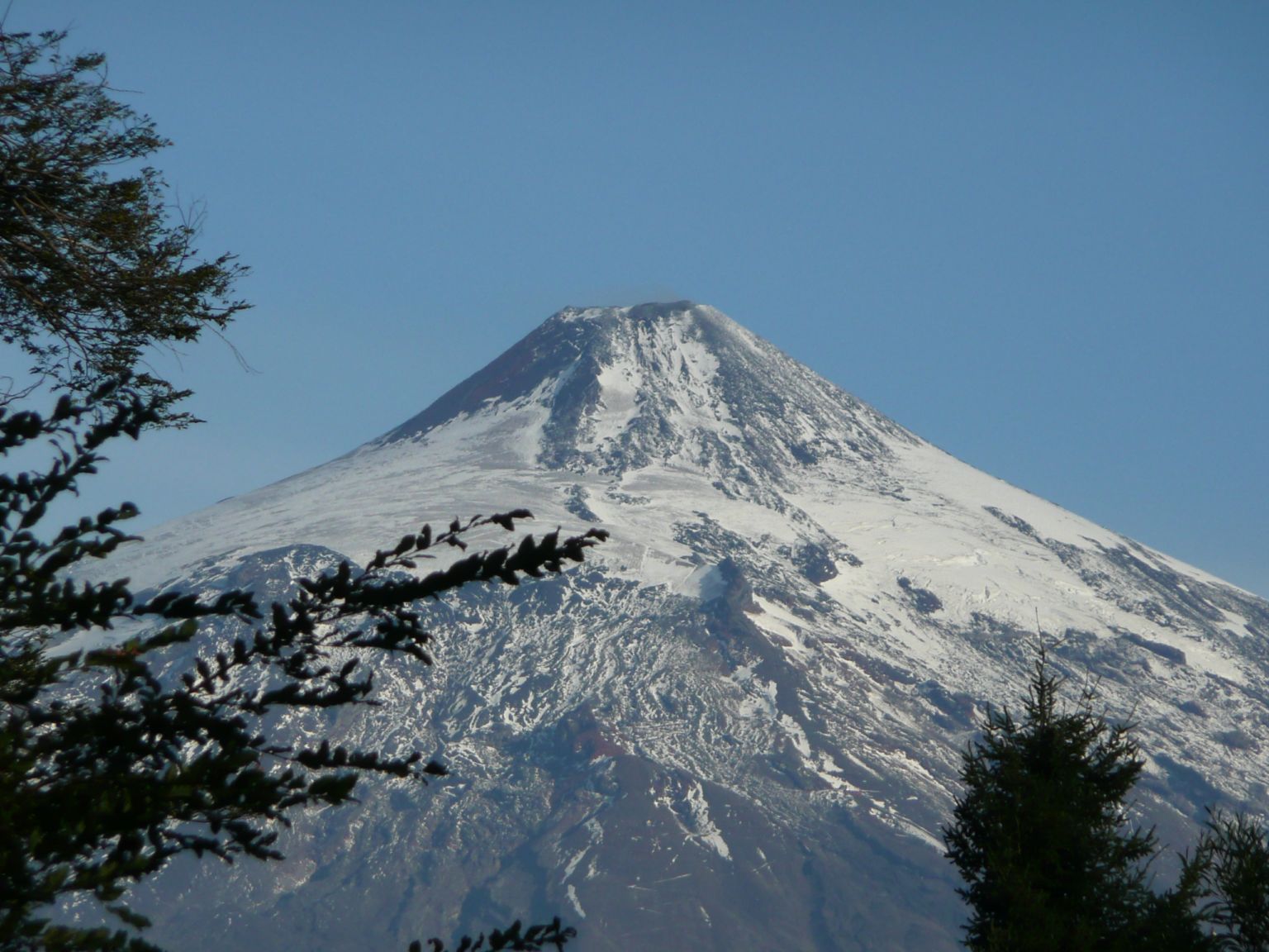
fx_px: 11254
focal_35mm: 307
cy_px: 476
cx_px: 634
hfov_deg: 6.5
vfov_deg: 4.8
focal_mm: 42
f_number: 4.9
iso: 100
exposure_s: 1/800
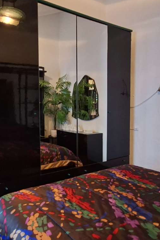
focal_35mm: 27
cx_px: 54
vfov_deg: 67.3
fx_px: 180
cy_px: 125
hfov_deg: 47.2
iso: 320
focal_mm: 1.74
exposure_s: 1/24
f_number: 2.2
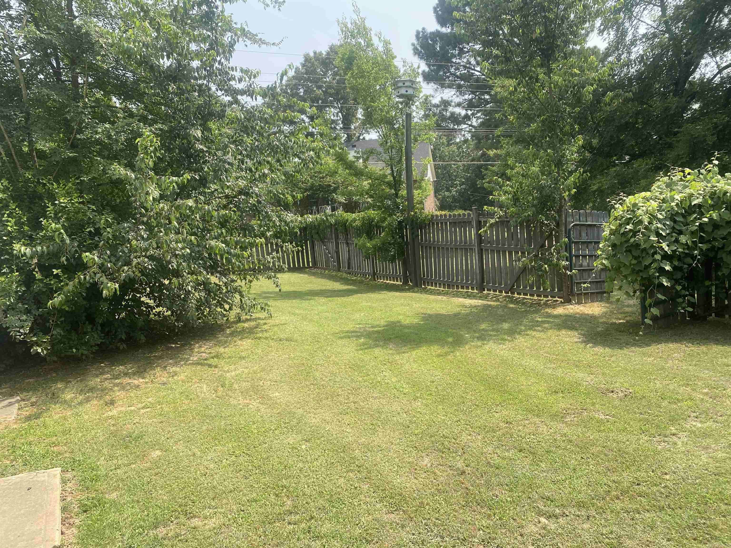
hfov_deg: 67.3
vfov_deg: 53.1
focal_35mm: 26
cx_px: 366
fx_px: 549
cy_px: 274
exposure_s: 1/1053
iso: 32
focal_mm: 4.25
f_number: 1.8
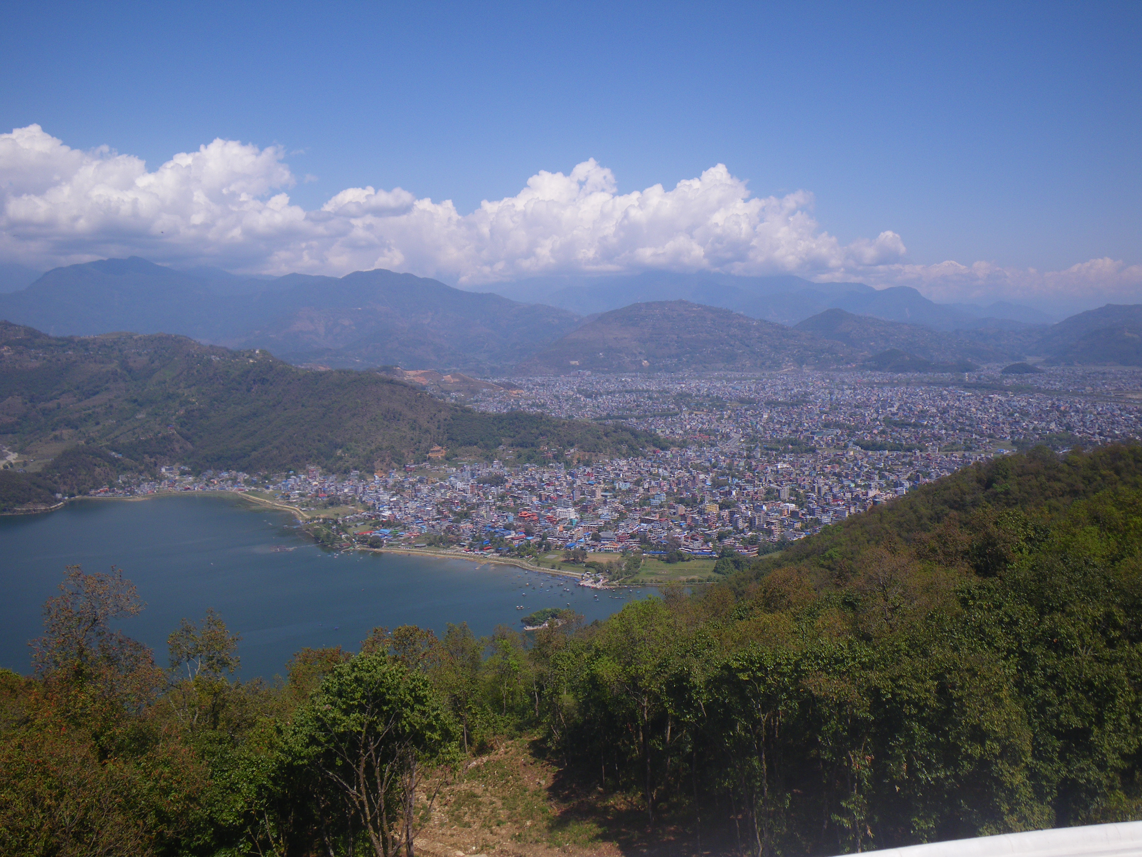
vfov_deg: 49.7
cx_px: 571
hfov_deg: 63.4
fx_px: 924
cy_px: 428
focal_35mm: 28
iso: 50
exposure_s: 1/500
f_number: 4.2
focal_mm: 5
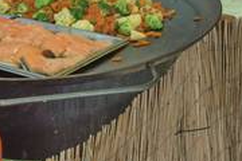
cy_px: 15
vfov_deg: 13.3
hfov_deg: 19.9
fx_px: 686
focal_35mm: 102
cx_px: 65
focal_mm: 46
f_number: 5.6
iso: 1000
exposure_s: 1/15
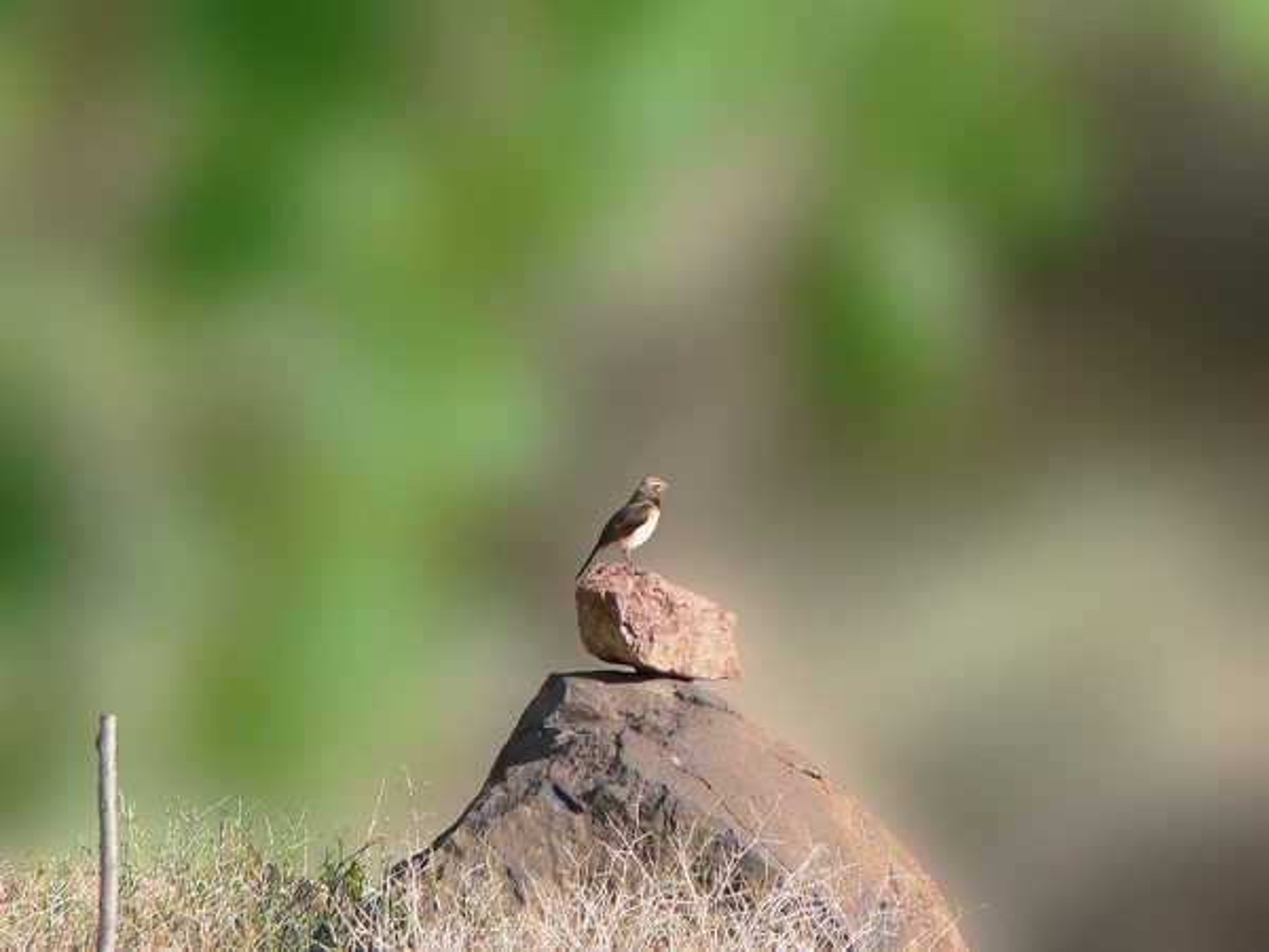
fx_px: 19613
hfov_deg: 3.7
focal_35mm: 535
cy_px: 476
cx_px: 634
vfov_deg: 2.8
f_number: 5.6
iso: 80
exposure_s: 1/160
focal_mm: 88.8
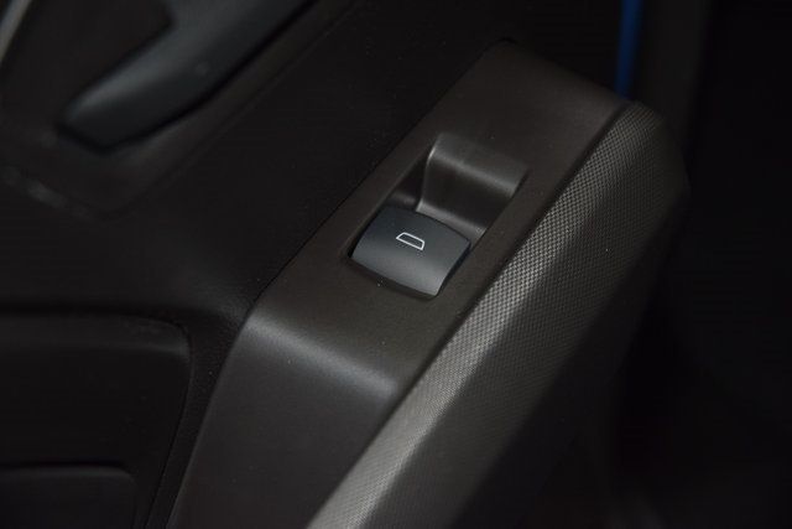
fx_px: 2310
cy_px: 264
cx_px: 396
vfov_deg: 13.0
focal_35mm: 105
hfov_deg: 19.5
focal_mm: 70
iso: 1600
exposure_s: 1/60
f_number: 4.5
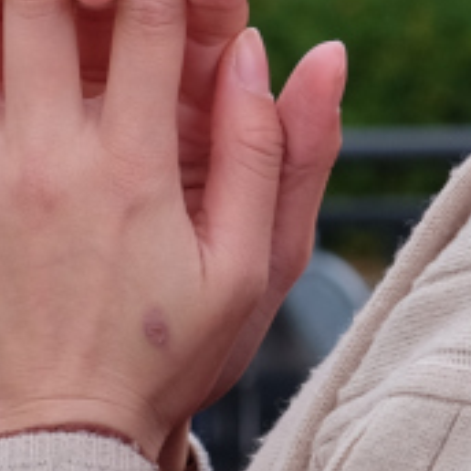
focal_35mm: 314
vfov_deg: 5.6
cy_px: -107
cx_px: 600
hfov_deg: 5.5
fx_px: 4834
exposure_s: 1/150
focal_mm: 35
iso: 400
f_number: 5
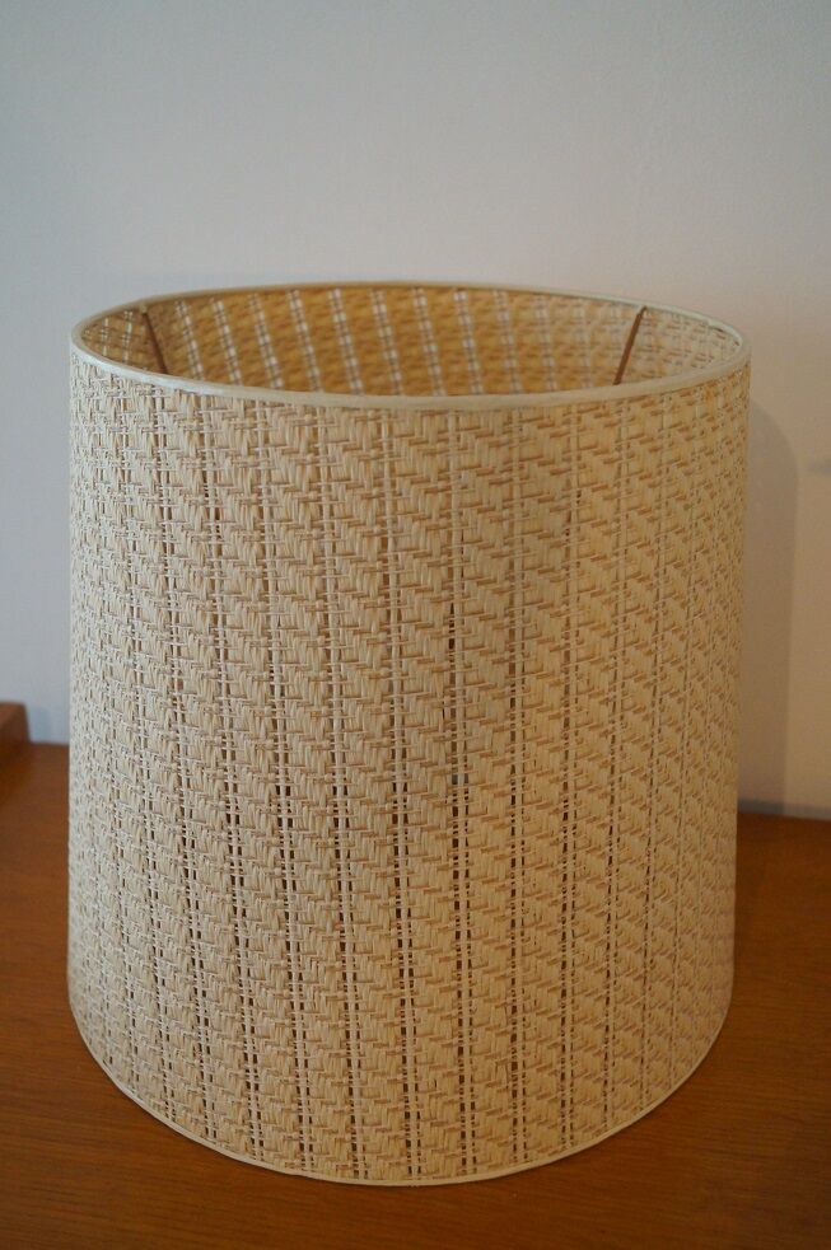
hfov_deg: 36.8
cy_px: 625
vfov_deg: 53.2
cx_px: 416
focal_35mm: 36
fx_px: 1249
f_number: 4
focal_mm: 24
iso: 2000
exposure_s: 1/60
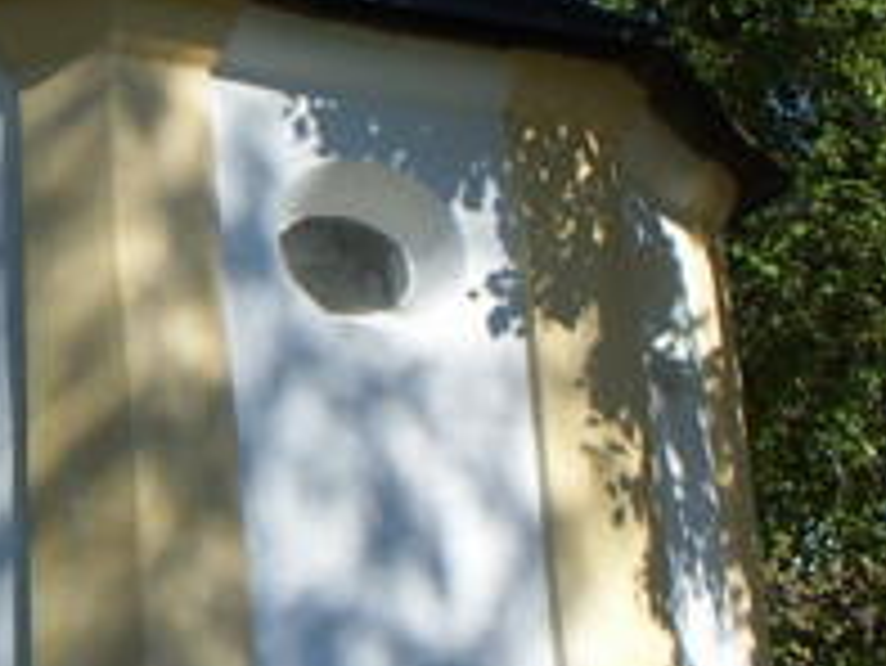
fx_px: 2740
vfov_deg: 13.8
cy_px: 288
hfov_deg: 18.2
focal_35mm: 107
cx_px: 191
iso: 50
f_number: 6.7
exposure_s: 1/250
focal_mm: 4.7
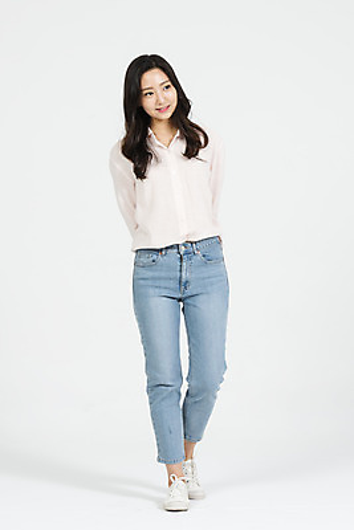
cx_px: 177
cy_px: 265
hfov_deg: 14.0
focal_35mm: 98
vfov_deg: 20.8
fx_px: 1444
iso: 100
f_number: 16
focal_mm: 98
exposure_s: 1/125
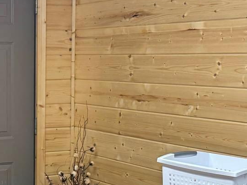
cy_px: 161
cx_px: 26
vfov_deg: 16.1
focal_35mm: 91
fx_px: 649
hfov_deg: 21.1
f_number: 1.78
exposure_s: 1/120
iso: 200
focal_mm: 6.76
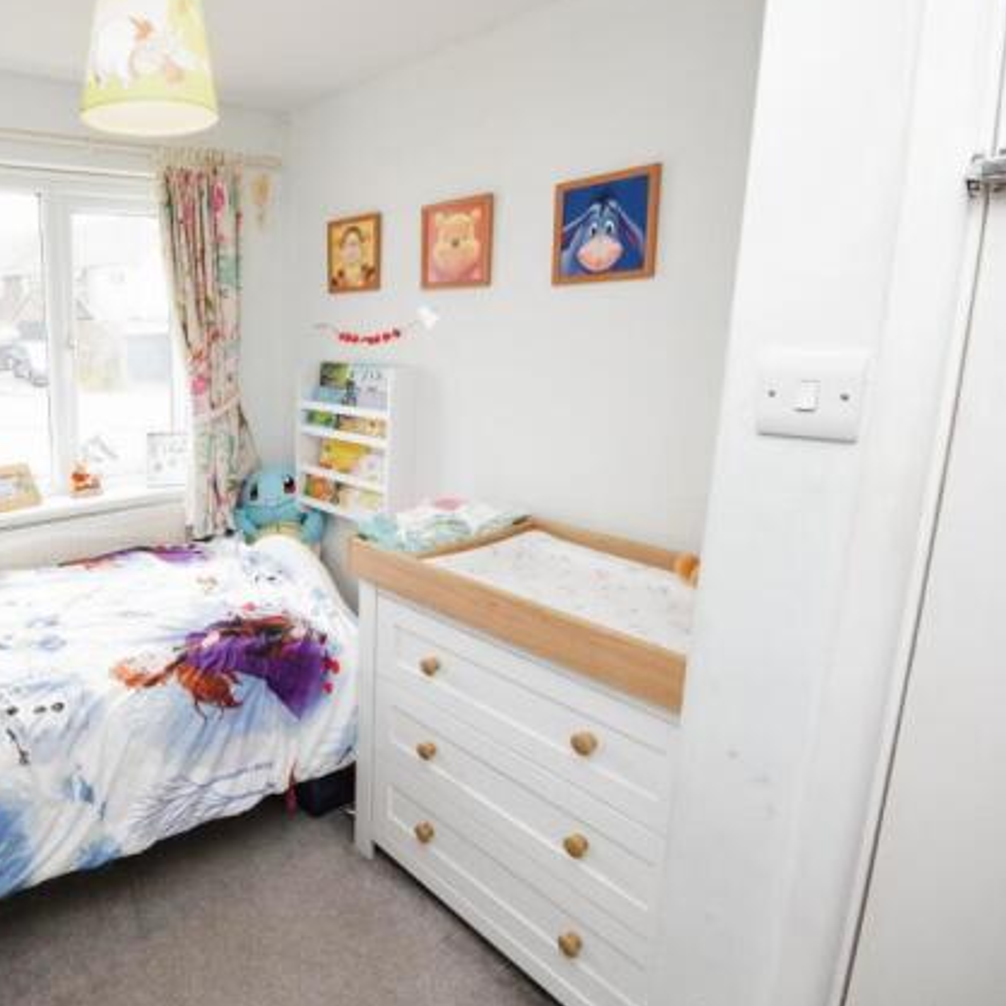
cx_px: 223
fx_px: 658
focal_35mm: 20
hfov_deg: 68.7
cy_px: 499
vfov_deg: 74.8
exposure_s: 1/50
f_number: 8
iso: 400
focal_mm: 10
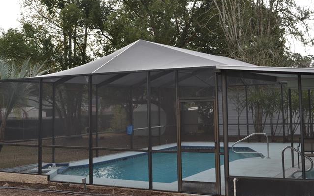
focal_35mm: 49
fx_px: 419
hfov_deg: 41.0
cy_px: 51
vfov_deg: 26.0
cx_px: 181
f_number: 7.1
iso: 100
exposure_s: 1/200
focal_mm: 20
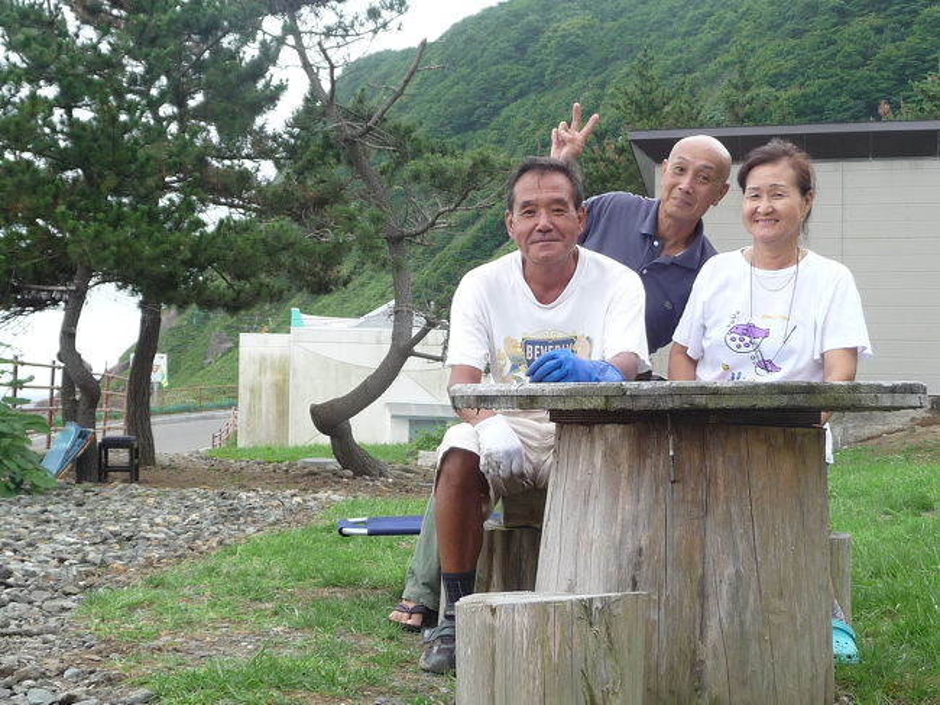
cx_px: 470
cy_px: 352
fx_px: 1357
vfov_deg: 29.1
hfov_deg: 38.2
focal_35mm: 50
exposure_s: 1/100
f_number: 3.4
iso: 100
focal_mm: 5
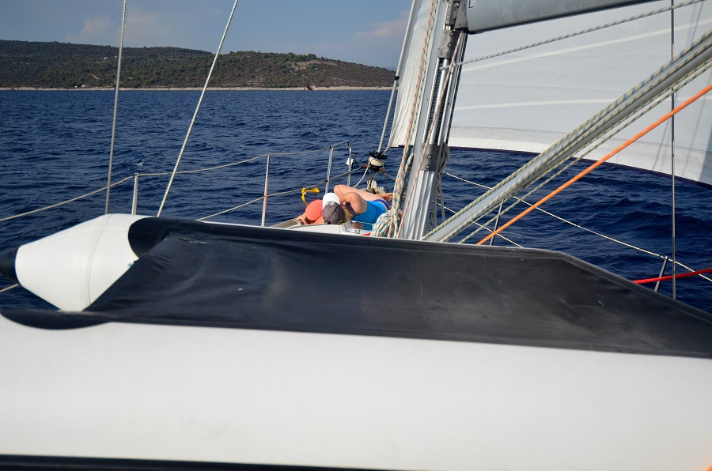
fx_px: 710
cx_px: 356
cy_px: 236
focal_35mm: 36
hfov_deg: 53.2
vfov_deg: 36.7
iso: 450
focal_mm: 24
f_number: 4
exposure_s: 1/8000
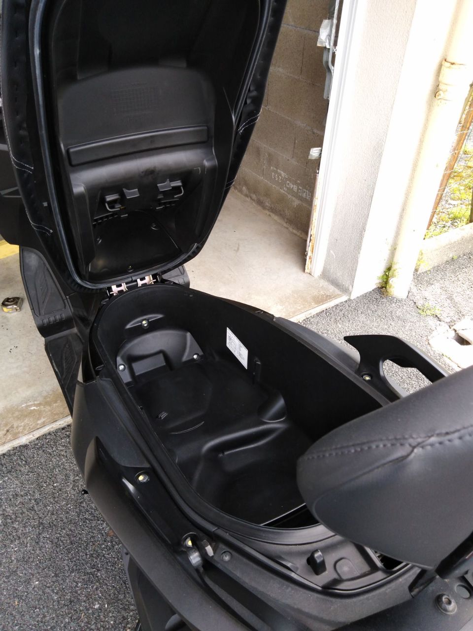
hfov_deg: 53.1
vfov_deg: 67.3
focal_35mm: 26
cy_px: 316
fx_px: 474
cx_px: 236
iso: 178
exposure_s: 1/100
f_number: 2.2
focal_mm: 3.46
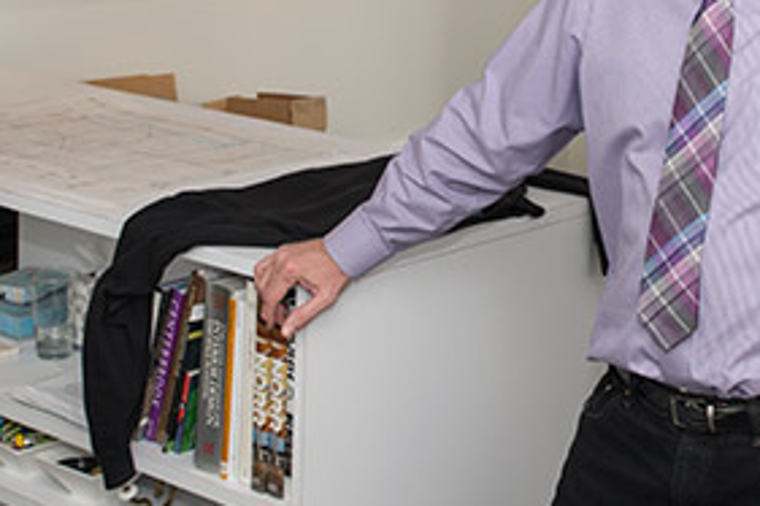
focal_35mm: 62
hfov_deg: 31.2
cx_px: 652
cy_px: 104
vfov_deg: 21.6
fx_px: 1308
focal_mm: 30
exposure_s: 1/60
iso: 200
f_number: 5.6
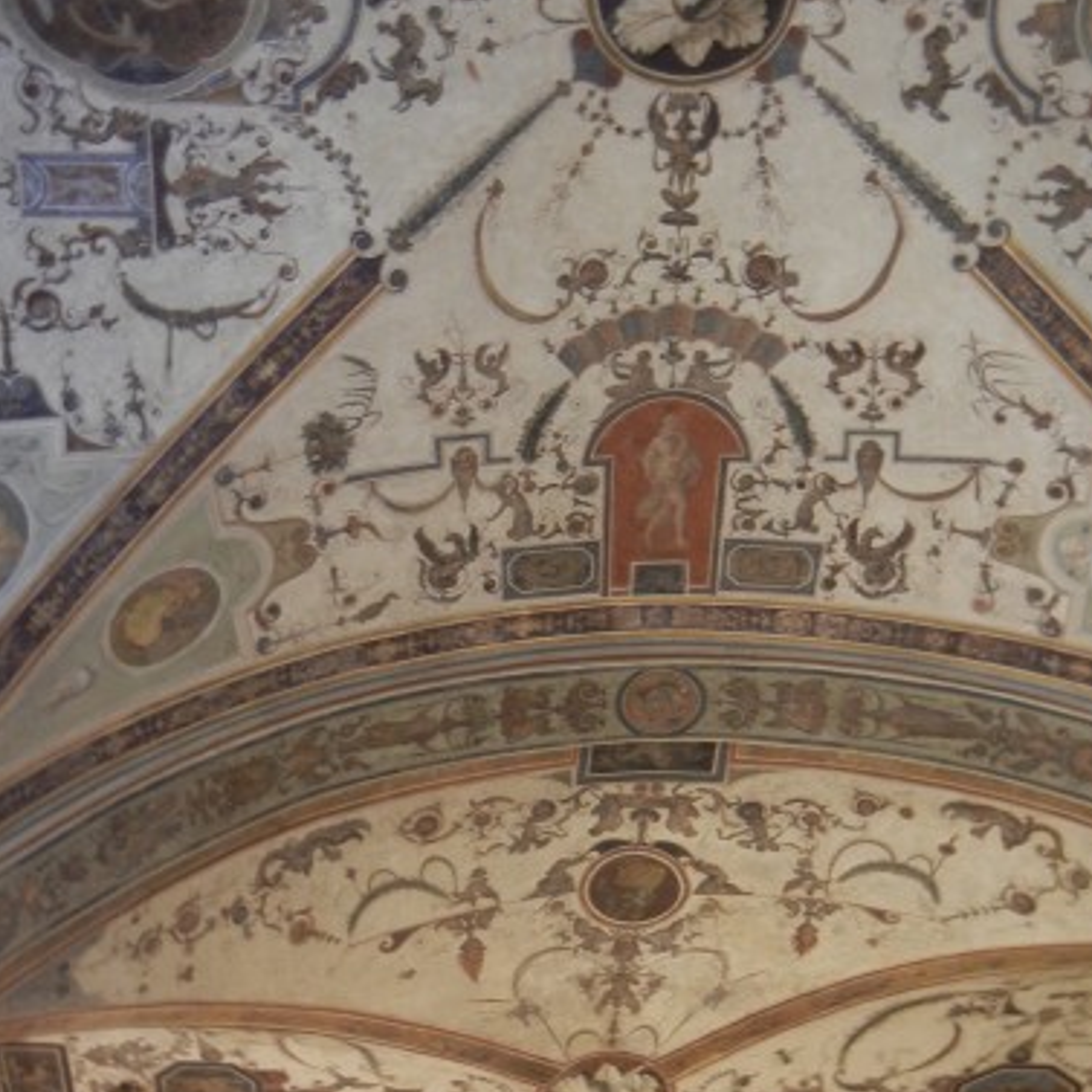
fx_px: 1927
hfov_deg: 31.6
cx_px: 579
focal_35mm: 54
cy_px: 759
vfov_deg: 31.3
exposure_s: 1/4.3
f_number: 3.5
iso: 200
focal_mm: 5.4
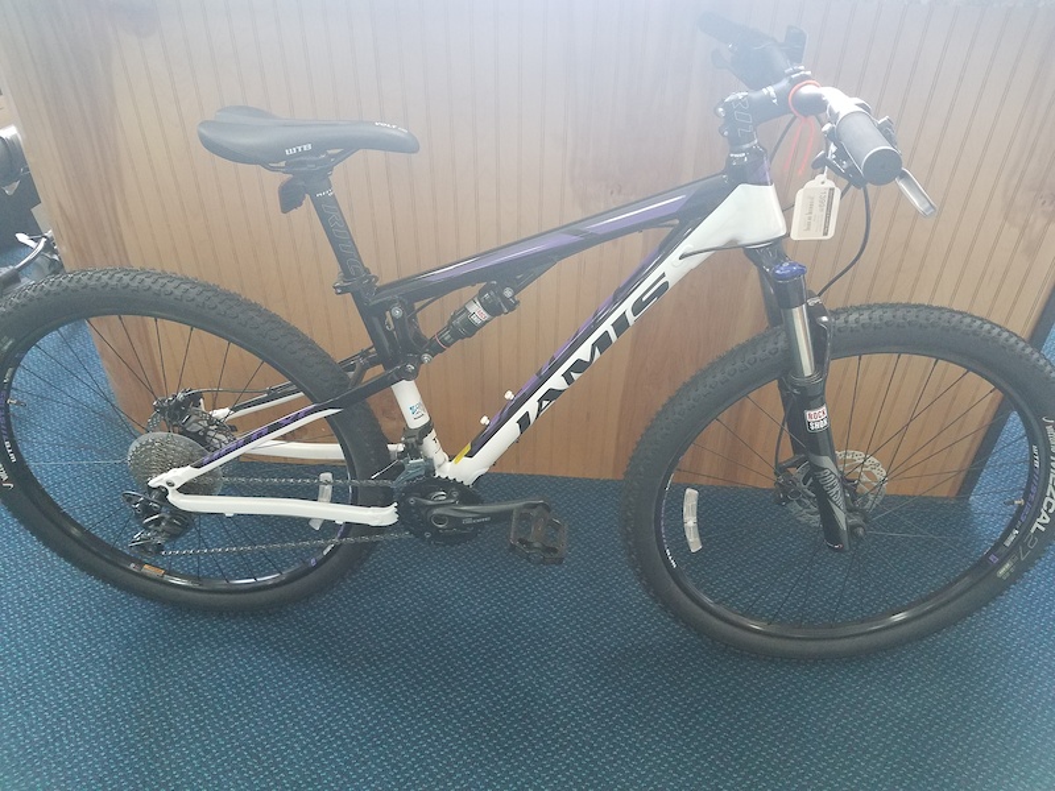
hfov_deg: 67.3
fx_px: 792
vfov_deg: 53.1
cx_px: 528
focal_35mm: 26
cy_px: 396
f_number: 1.7
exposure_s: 1/60
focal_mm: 4.2
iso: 160
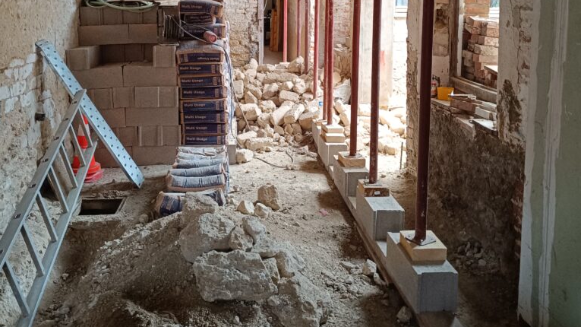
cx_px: 290
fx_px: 539
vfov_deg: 32.5
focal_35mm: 35
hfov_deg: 56.6
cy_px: 51
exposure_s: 1/33.3
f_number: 1.88
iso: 703
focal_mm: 5.59
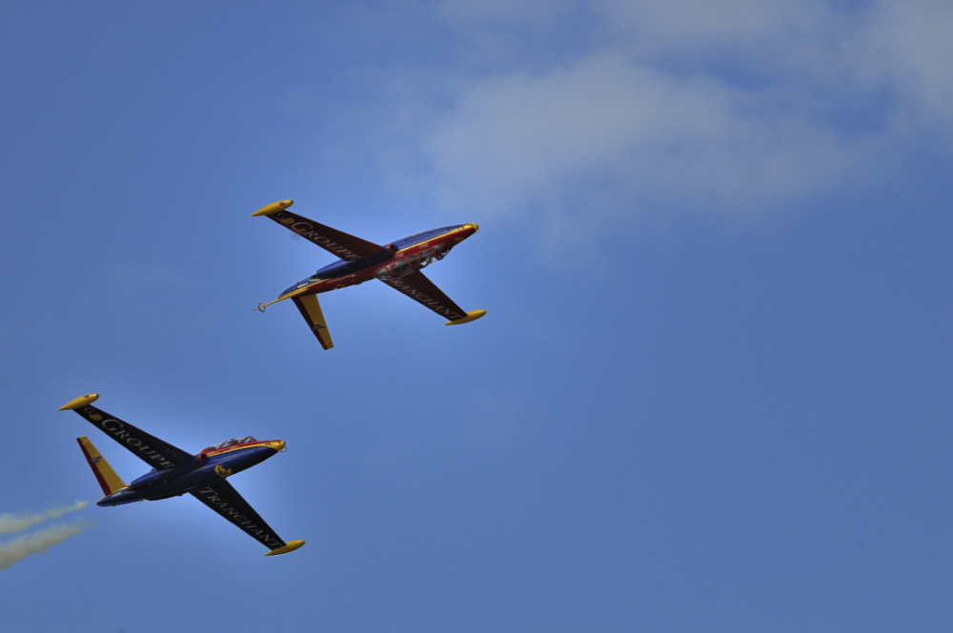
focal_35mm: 390
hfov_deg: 5.3
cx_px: 476
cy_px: 316
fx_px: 10311
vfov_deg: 3.5
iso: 200
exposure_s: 1/640
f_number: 13
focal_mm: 260
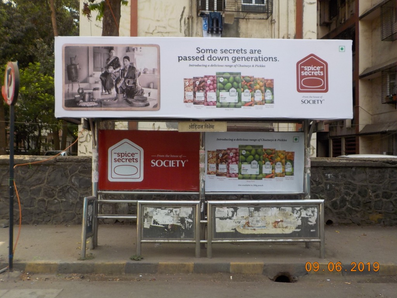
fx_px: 344
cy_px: 149
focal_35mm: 30
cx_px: 198
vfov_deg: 46.8
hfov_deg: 60.0
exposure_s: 1/400
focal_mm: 4.1
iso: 125
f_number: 3.3
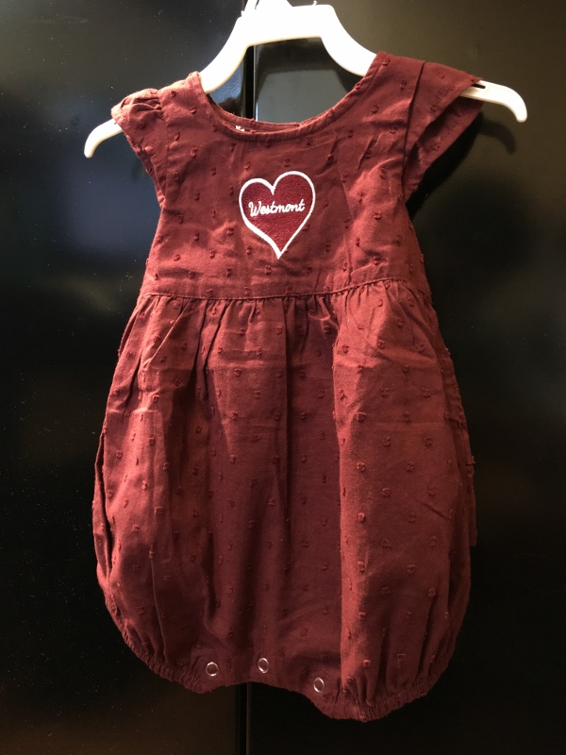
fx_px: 632
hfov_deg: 48.2
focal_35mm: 29
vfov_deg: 61.7
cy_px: 378
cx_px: 283
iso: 200
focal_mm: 4.15
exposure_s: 1/24
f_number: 2.2
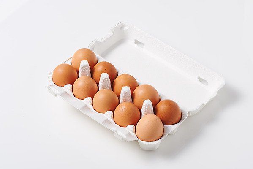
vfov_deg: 13.1
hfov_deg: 19.4
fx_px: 738
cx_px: 126
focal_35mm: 105
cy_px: 84
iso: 100
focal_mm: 105
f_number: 20
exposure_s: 1/125
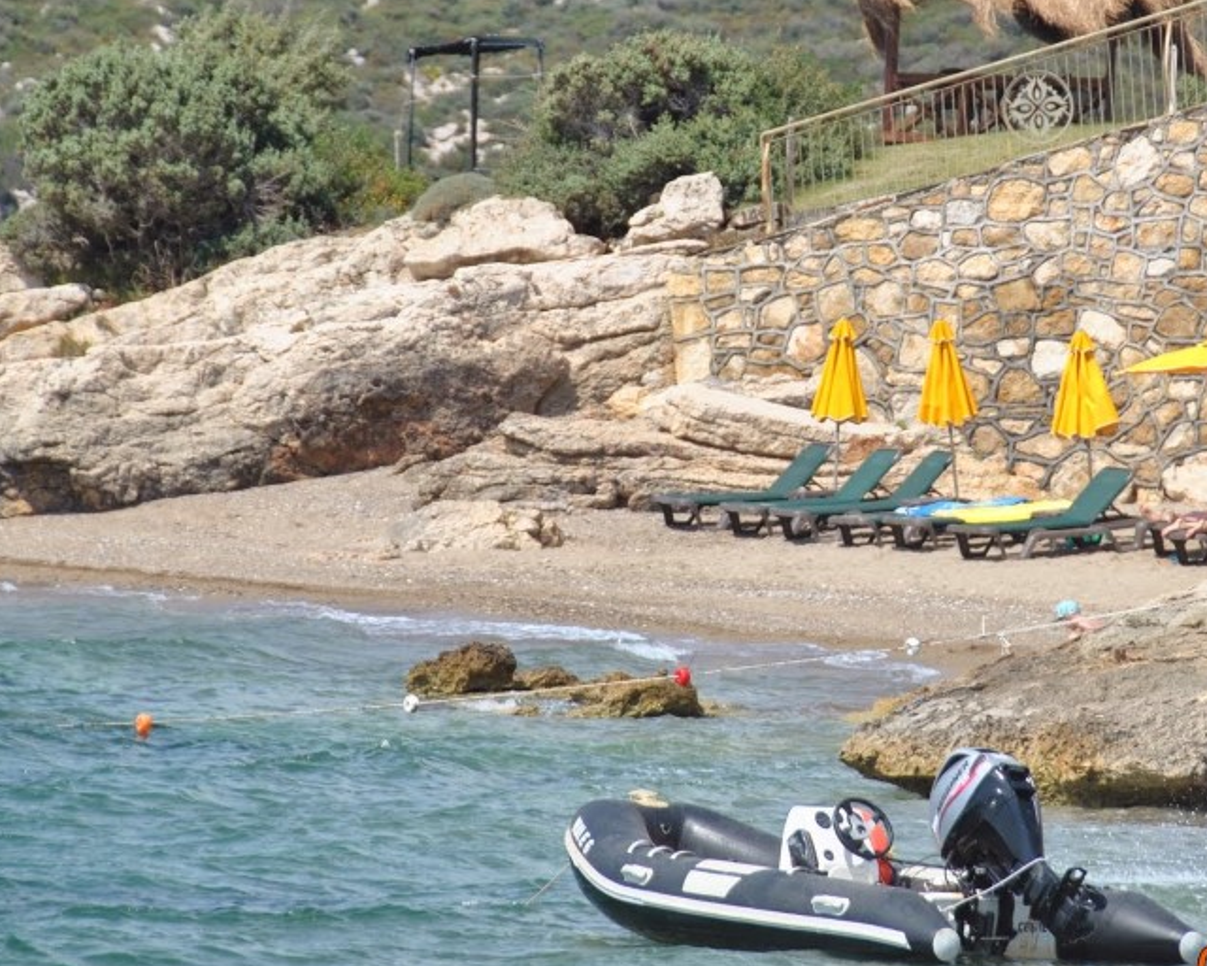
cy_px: 355
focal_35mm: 379
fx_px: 13539
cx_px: 857
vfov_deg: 4.1
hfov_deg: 5.1
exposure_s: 1/800
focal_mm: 150
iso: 200
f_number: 5.6
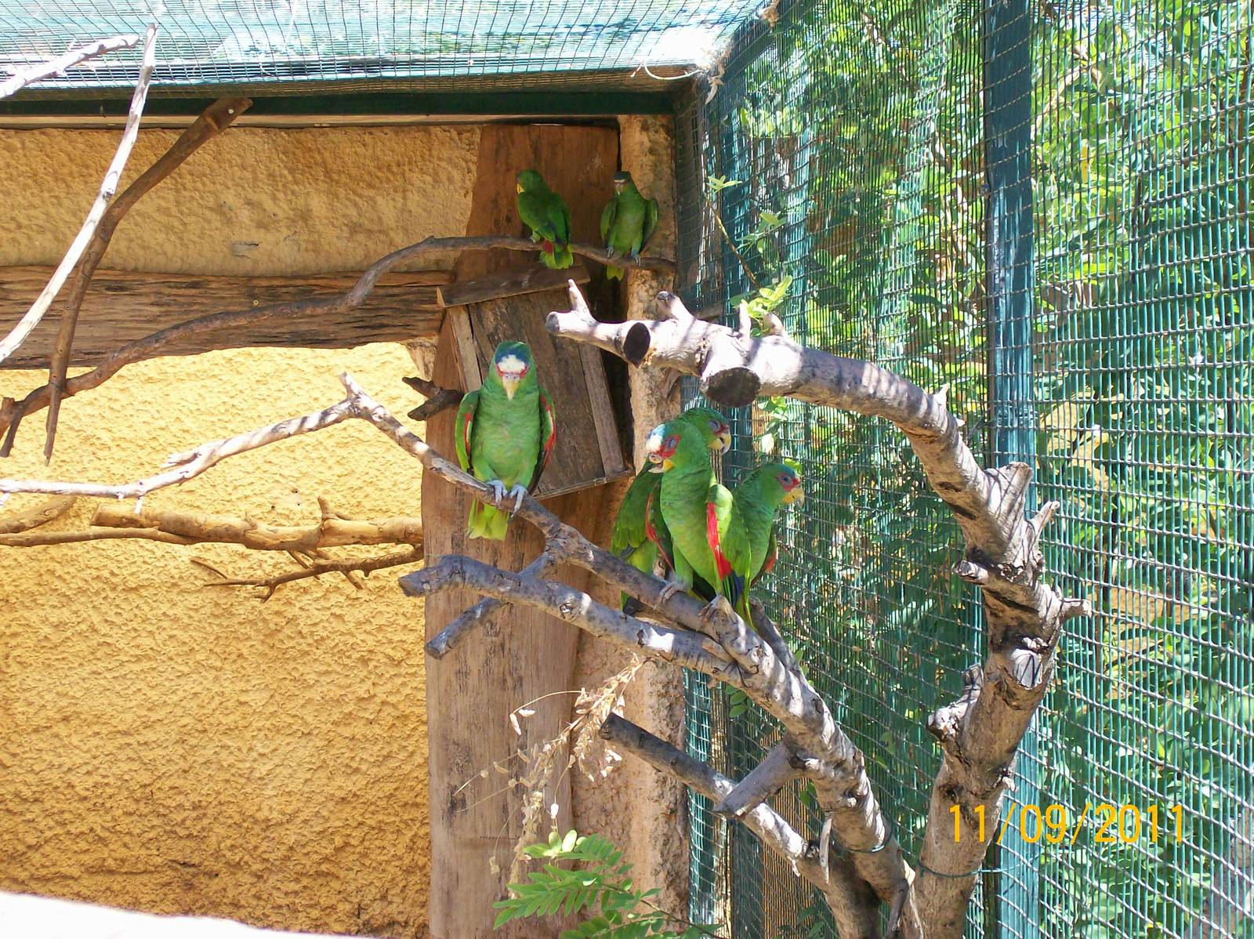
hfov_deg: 22.5
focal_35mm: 87
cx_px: 627
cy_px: 470
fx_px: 3150
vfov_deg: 17.0
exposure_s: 1/114
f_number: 4.3
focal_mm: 14.3
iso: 80
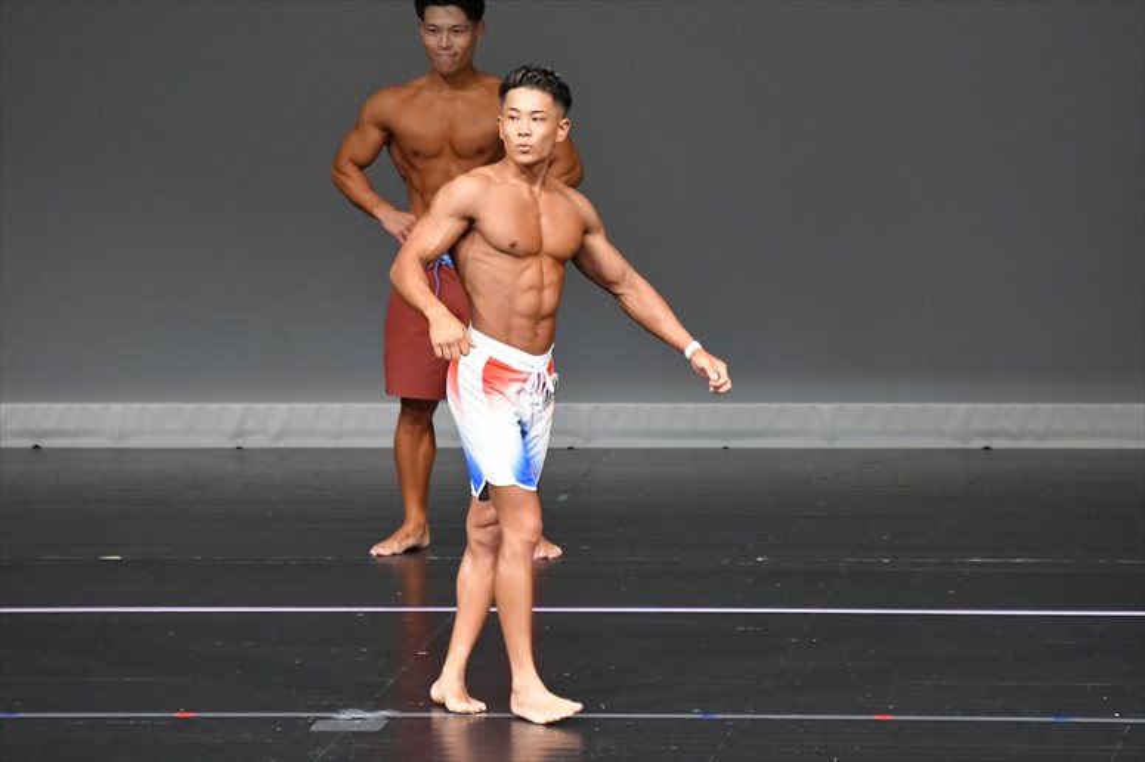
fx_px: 11921
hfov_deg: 5.5
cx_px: 572
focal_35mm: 375
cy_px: 381
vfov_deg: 3.7
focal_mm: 250
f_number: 5.6
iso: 5000
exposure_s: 1/400
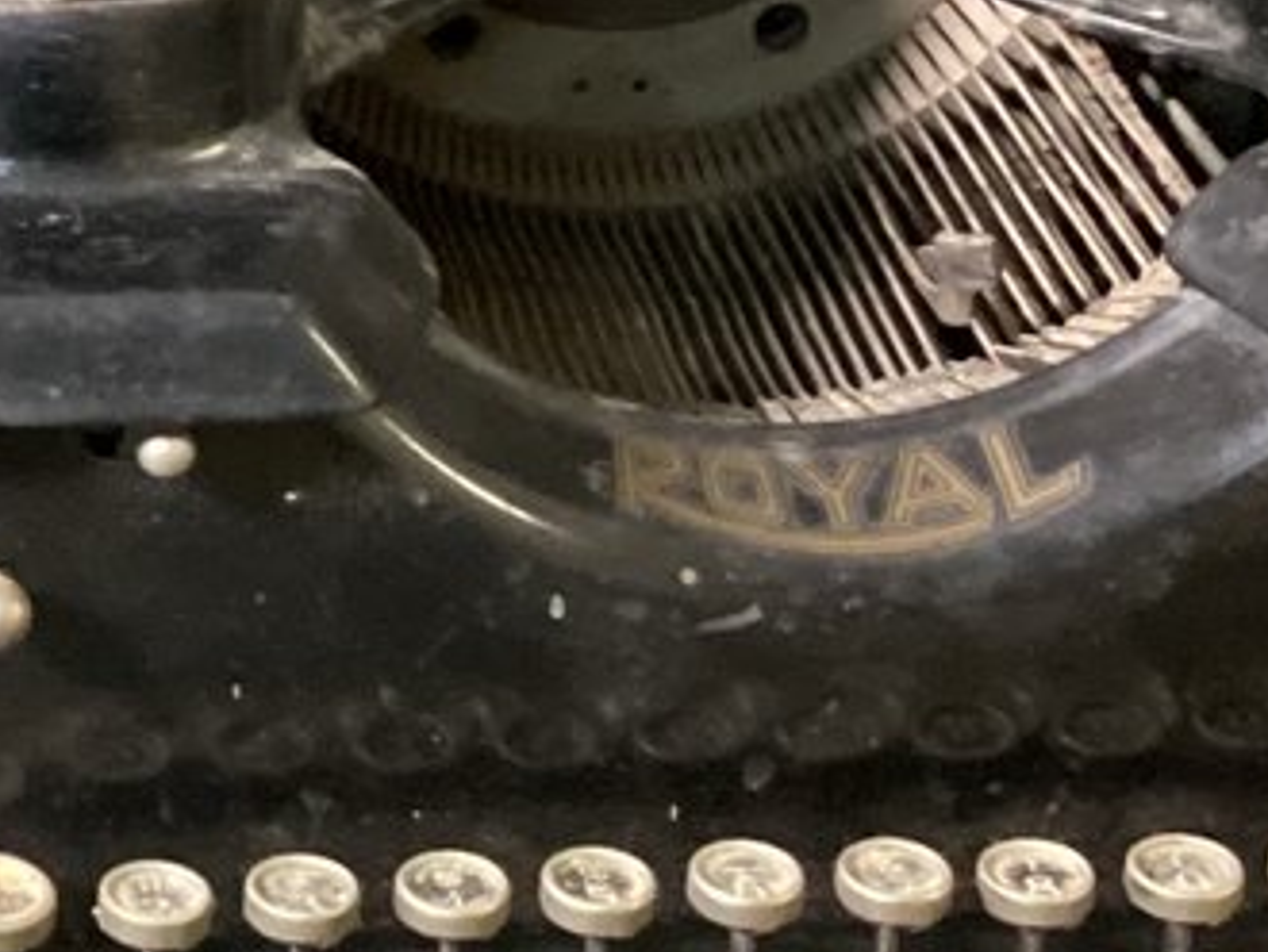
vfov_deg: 10.4
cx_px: -271
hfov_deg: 13.5
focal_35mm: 142
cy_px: 244
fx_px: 5205
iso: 640
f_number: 2.4
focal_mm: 3.3
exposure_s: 1/24
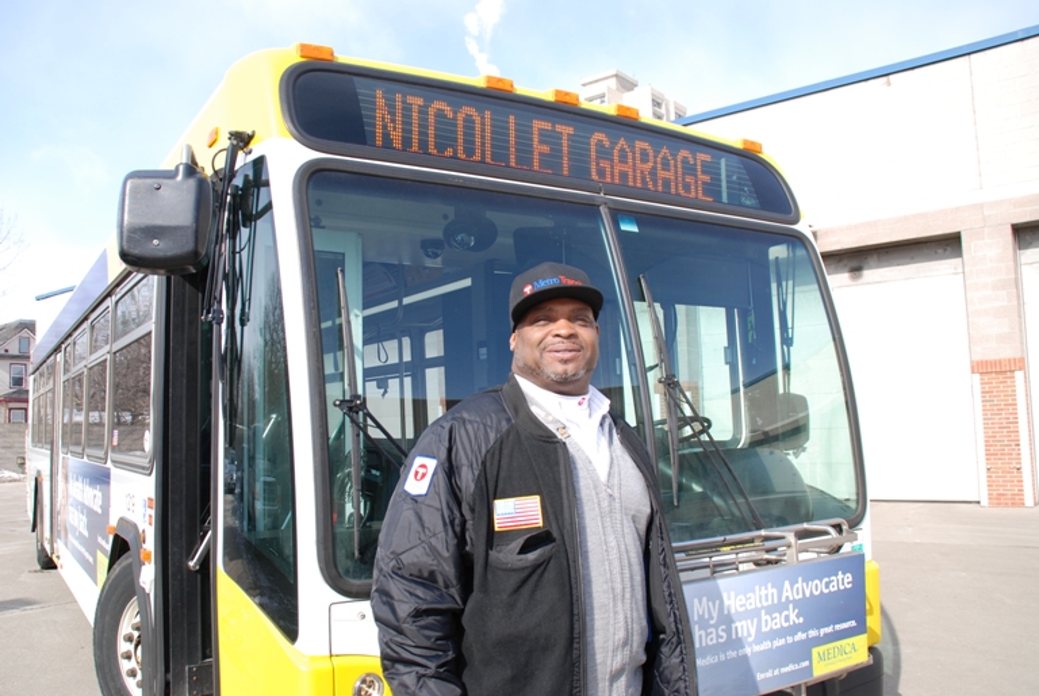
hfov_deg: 67.3
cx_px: 520
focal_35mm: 27
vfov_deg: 48.0
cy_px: 348
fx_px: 780
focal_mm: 18
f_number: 7.1
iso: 100
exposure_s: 1/200
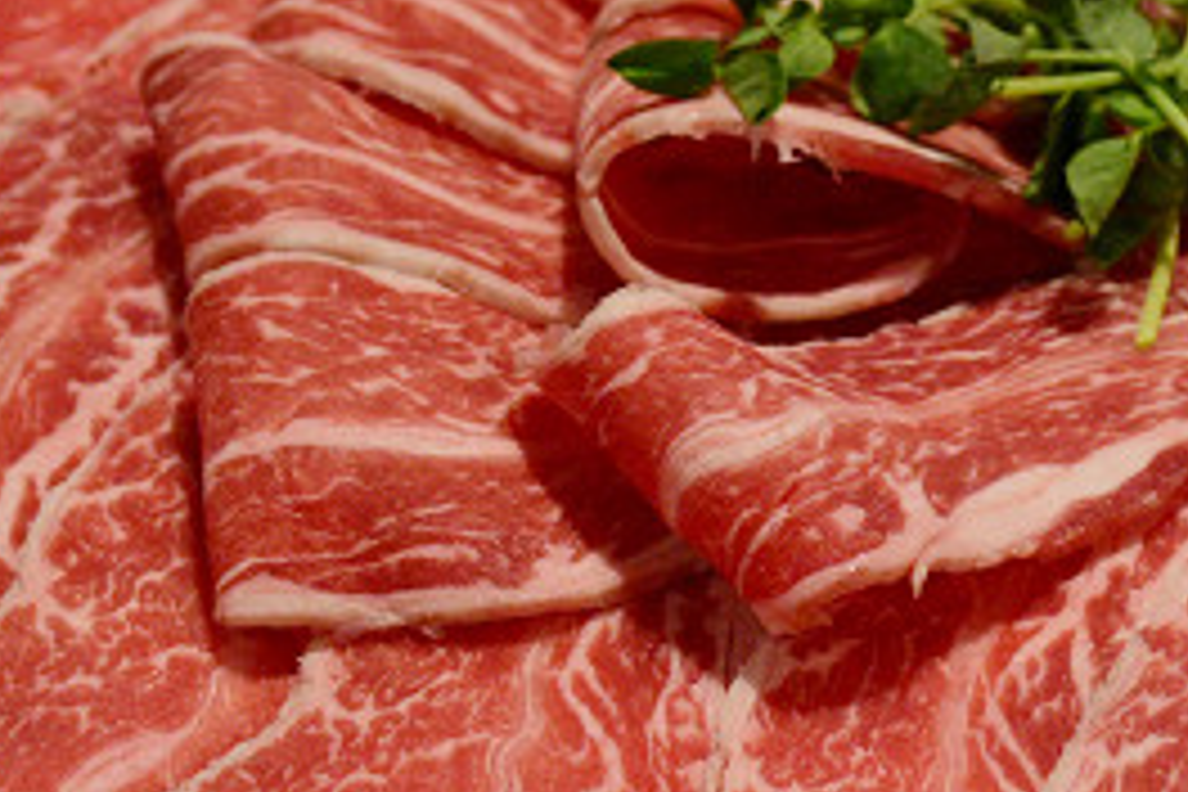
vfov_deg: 9.6
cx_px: 878
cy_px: 158
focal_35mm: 142
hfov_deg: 14.4
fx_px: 4686
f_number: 9
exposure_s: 1/60
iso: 6400
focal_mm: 50
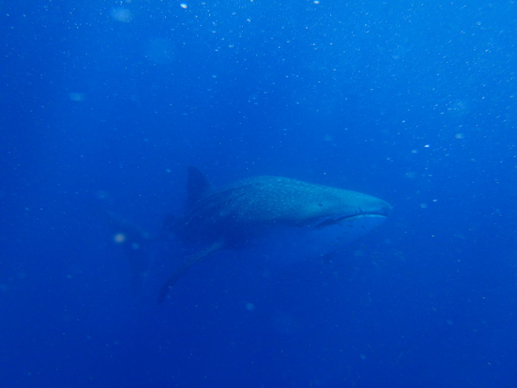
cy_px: 194
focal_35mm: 28
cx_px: 258
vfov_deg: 49.7
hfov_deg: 63.4
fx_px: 418
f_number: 3.9
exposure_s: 1/160
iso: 80
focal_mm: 5
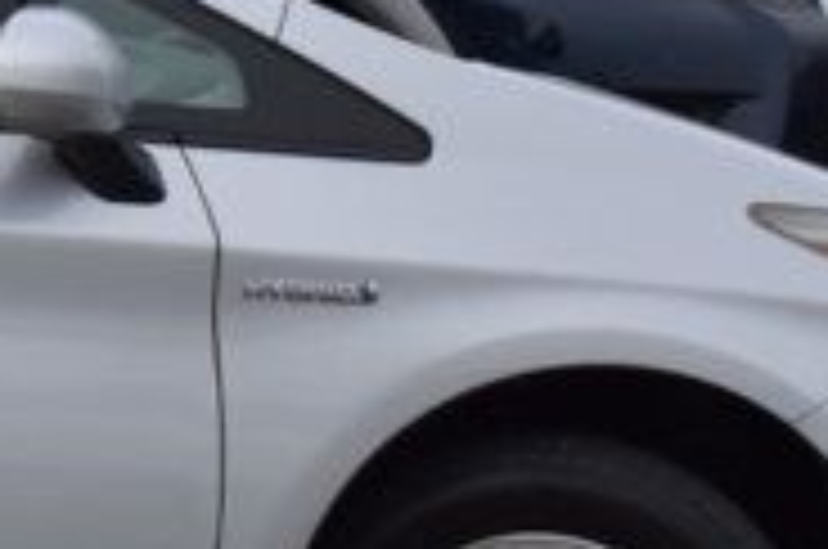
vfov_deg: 4.3
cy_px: 194
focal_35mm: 318
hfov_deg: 6.3
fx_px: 7301
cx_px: -1017
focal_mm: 38
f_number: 4.8
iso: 200
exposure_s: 1/320
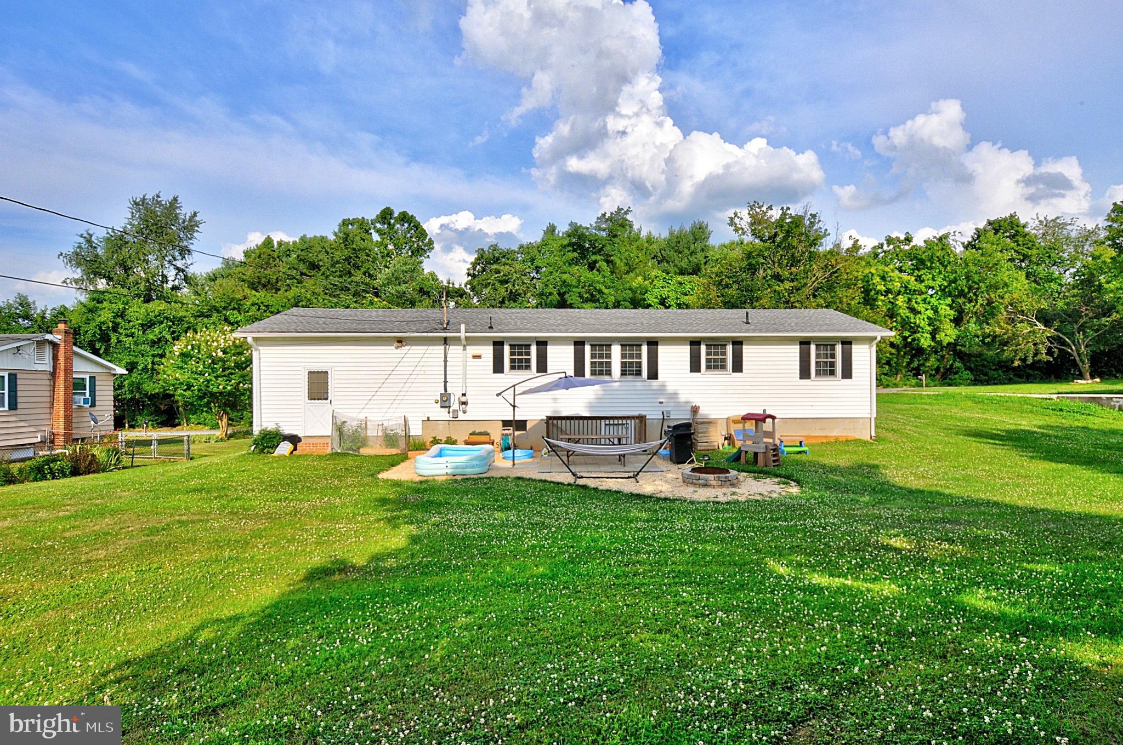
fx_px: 1122
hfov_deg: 53.2
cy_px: 372
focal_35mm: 36
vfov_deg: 36.8
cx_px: 562
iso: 400
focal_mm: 24
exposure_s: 1/1250
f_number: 10
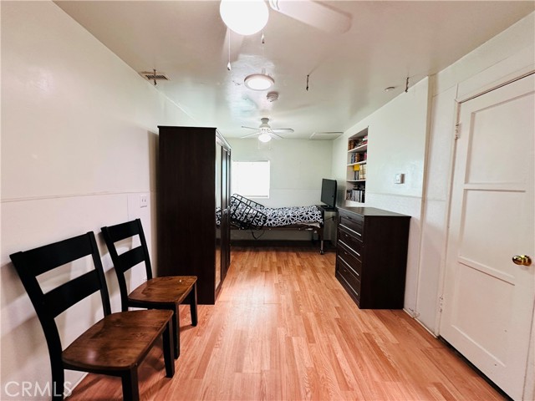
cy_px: 200
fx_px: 216
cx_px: 268
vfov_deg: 85.7
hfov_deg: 102.1
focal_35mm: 14
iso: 200
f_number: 2.2
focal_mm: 2.22
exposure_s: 1/60
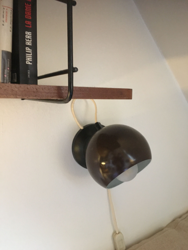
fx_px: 210
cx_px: 94
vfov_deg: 61.7
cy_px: 125
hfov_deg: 48.2
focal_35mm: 29
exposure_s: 1/4
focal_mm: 4.15
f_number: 2.2
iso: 100
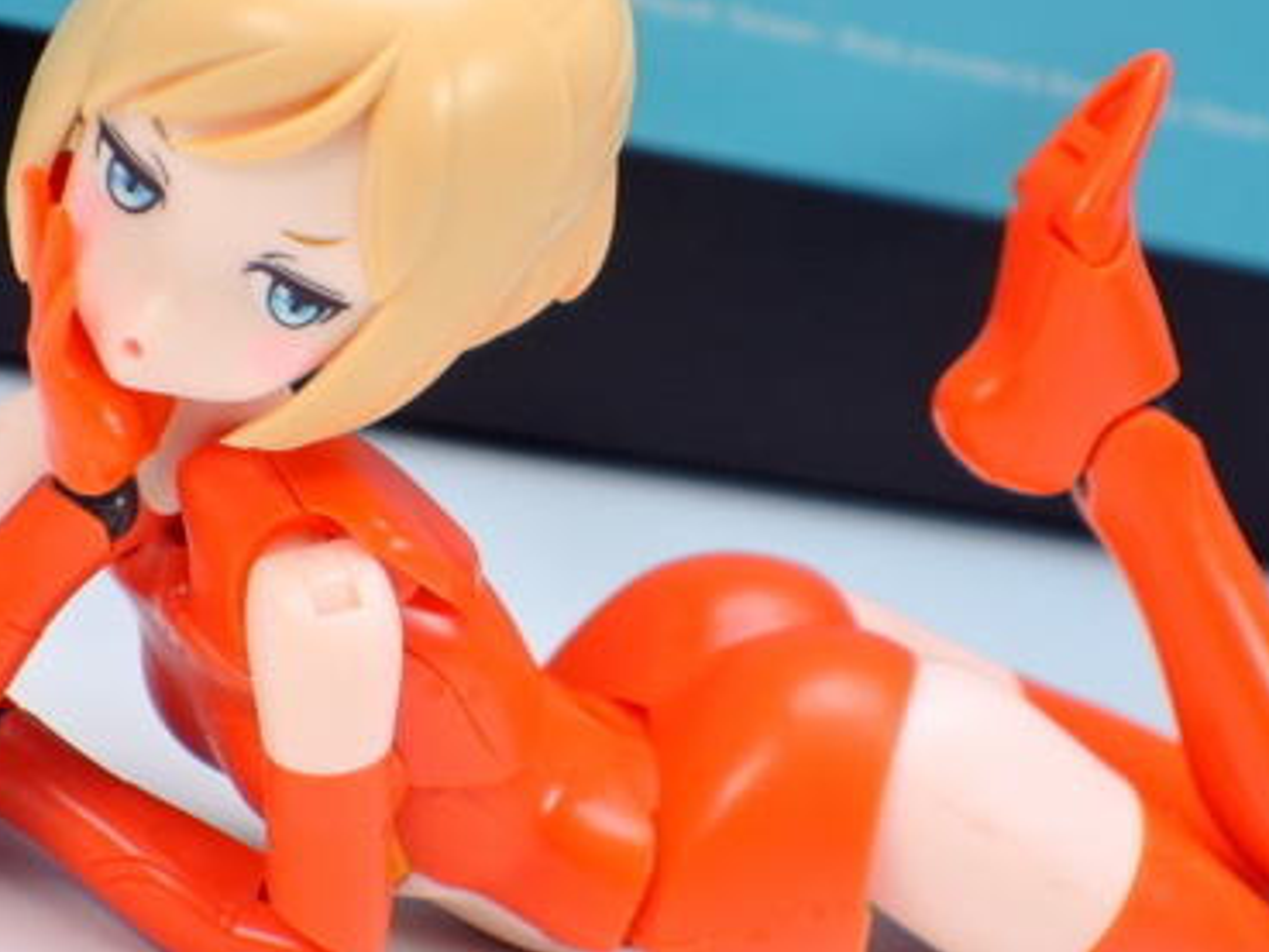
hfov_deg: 10.1
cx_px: 674
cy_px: 436
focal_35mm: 195
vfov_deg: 7.6
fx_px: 7151
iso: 80
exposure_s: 1/2.5
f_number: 5.6
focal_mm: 25.5
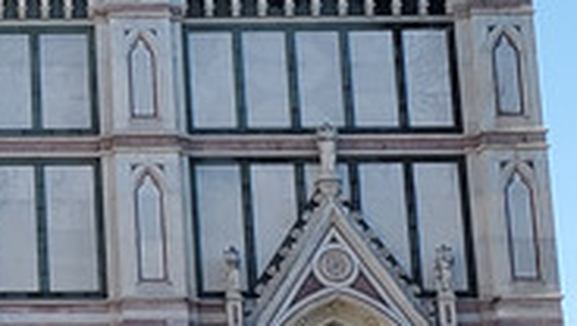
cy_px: -33
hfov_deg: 12.6
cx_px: -220
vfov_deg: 7.4
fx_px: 2512
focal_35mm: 164
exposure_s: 1/754
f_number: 2.4
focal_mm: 4.3
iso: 50
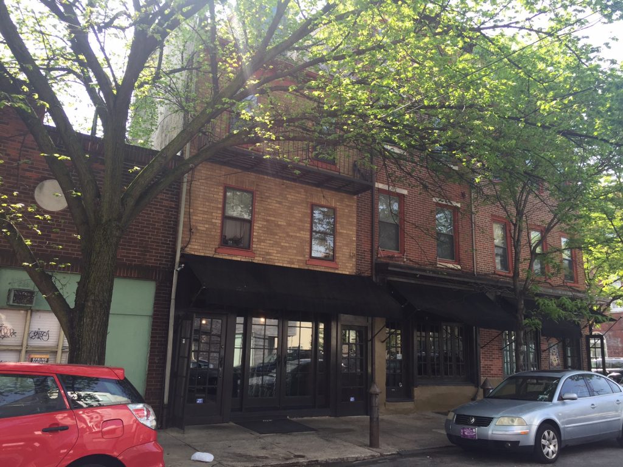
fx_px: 522
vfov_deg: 48.2
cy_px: 234
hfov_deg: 61.7
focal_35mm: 29
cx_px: 312
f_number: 2.2
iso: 32
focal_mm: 4.15
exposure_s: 1/225
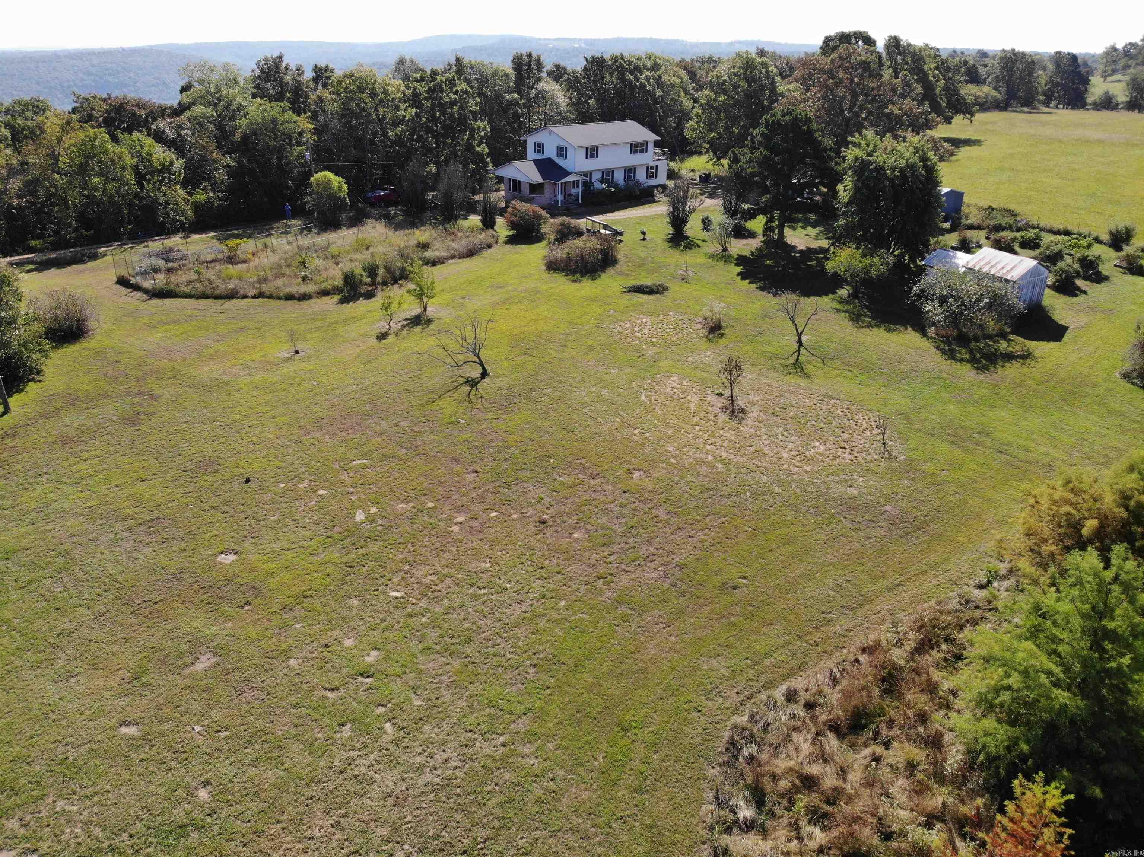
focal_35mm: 24
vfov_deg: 56.8
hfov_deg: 71.6
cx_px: 572
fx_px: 793
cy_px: 428
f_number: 2.8
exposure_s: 1/558
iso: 100
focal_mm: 4.5
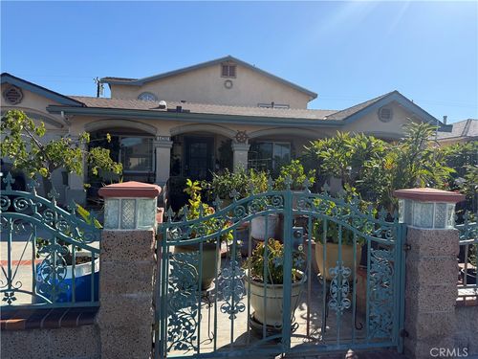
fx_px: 331
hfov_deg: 71.6
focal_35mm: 24
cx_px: 239
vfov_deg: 56.8
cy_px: 180
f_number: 1.78
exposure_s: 1/3584
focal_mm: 6.76
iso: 80
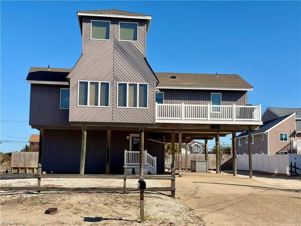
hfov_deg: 40.4
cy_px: 113
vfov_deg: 30.9
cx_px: 150
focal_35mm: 47
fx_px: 409
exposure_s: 1/3597
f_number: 1.6
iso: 40
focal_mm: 5.96
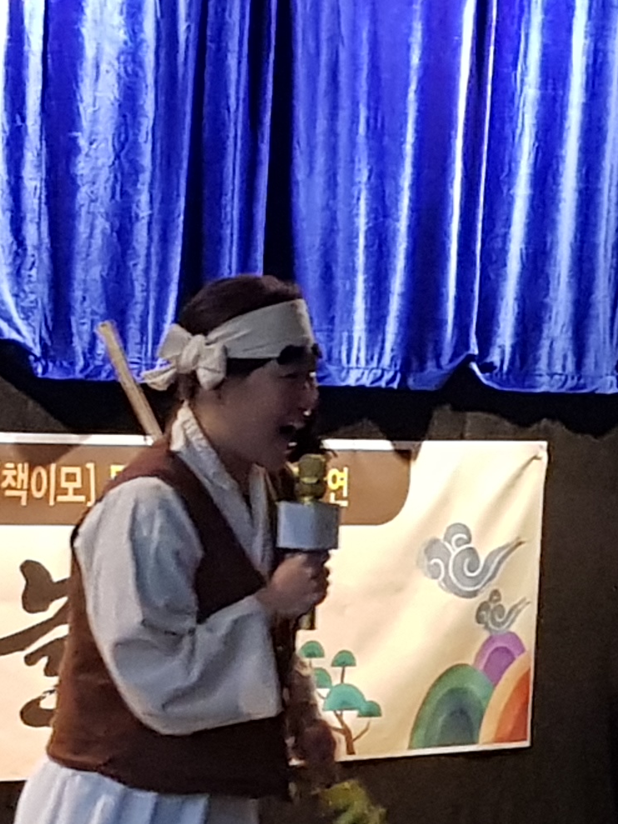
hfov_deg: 13.9
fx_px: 2523
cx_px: 506
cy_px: 802
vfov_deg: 18.1
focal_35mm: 106
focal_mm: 4.2
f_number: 1.7
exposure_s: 1/60
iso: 400
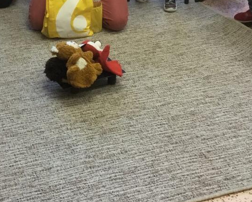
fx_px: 559
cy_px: 13
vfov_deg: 20.0
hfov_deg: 25.2
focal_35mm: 75
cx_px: 70
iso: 100
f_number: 2.4
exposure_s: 1/33
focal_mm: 3.3
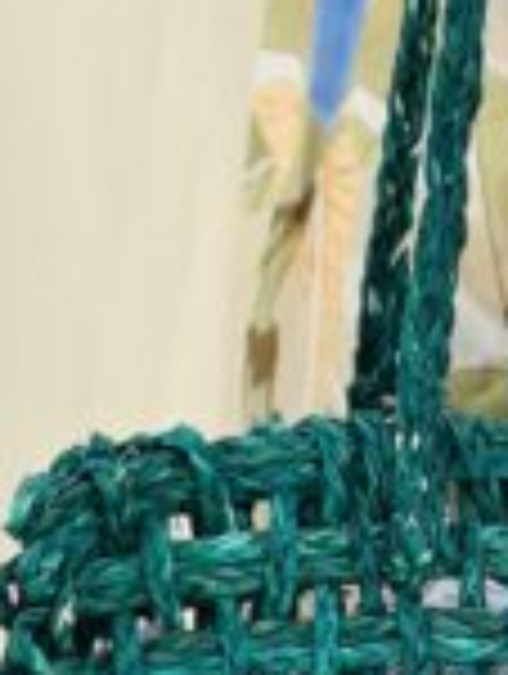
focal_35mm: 213
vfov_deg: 9.3
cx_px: 728
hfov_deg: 6.9
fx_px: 4156
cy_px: 470
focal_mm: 6.86
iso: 80
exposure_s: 1/4367
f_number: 1.78
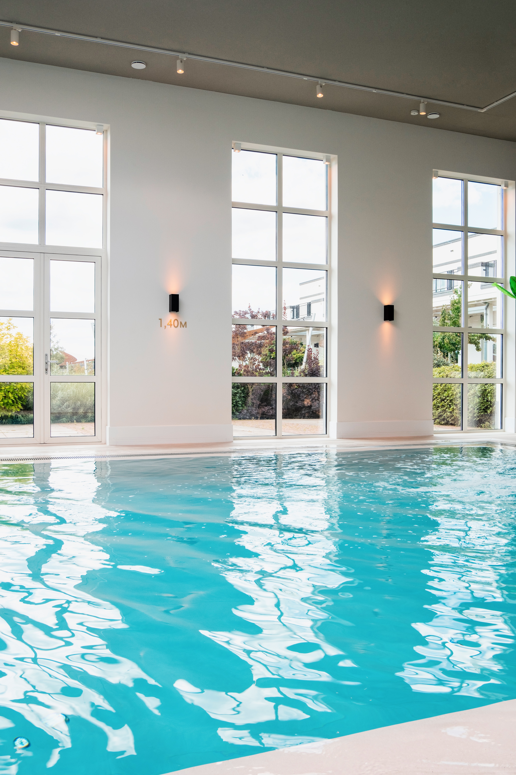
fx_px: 709
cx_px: 258
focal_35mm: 33
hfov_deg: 40.0
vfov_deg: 57.2
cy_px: 388
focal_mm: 22.1
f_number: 9
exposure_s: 1/60
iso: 250
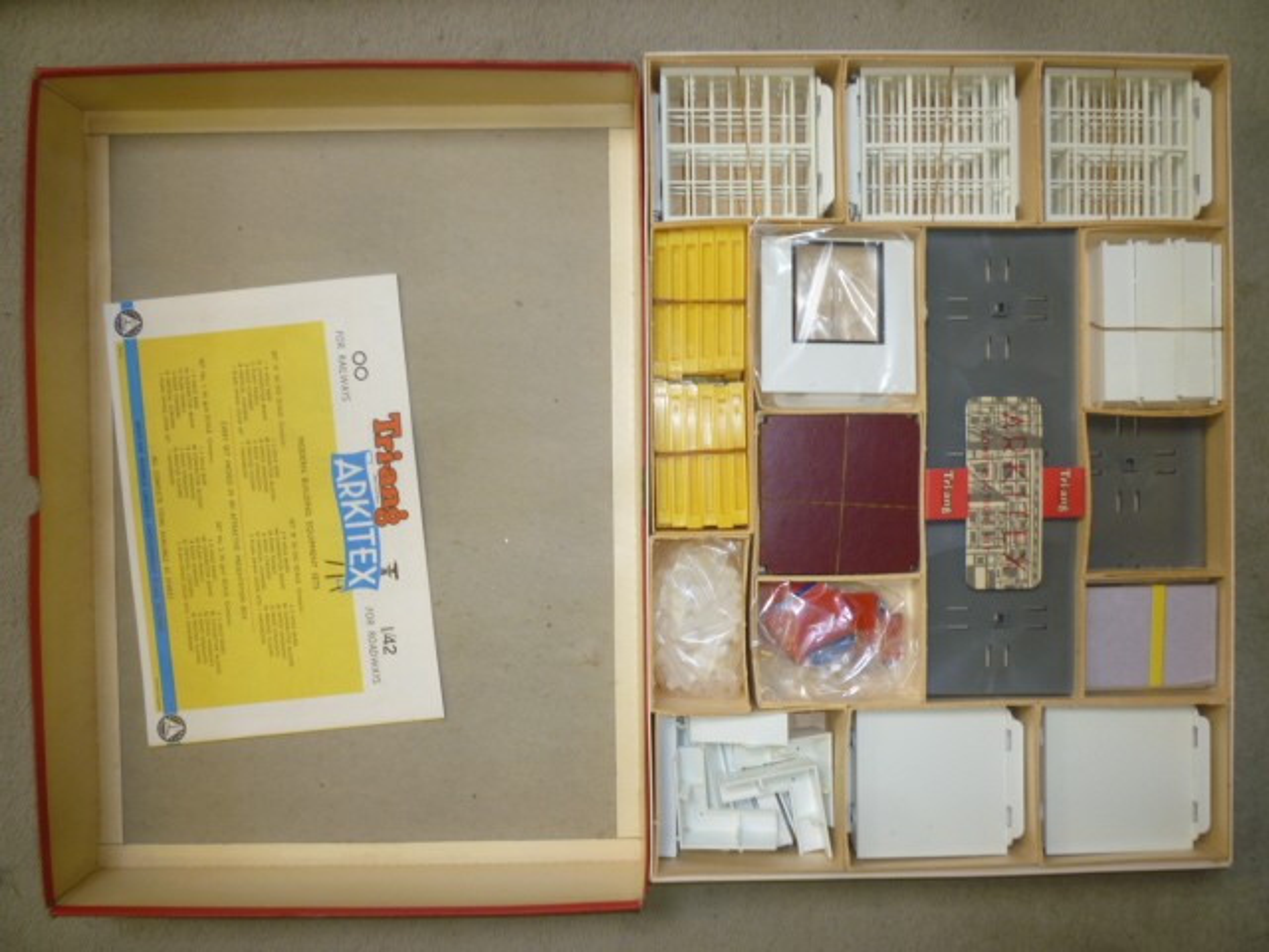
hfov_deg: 61.7
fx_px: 1063
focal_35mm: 29
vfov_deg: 48.2
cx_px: 634
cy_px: 476
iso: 100
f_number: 3.3
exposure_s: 1/30
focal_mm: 5.2
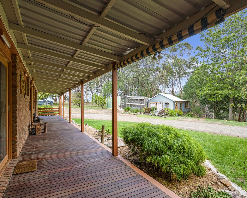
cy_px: 102
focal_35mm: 20
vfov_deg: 68.1
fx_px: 146
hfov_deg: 80.4
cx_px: 123
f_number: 9
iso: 200
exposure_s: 1/100
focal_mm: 17
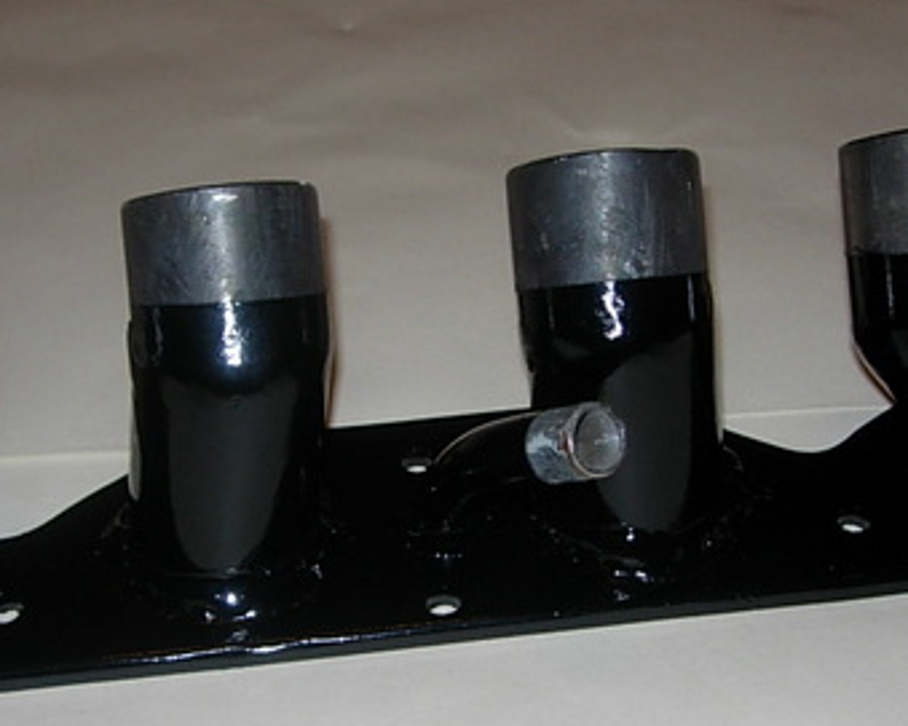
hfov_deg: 27.1
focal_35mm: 70
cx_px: 466
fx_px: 1881
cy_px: 453
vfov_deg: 21.8
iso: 79
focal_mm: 7.8
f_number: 2.8
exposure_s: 1/64
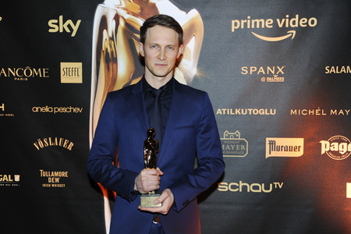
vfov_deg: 28.1
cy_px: 117
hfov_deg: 41.1
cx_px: 176
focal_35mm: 48
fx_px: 468
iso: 800
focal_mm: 48
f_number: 4.2
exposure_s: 1/200
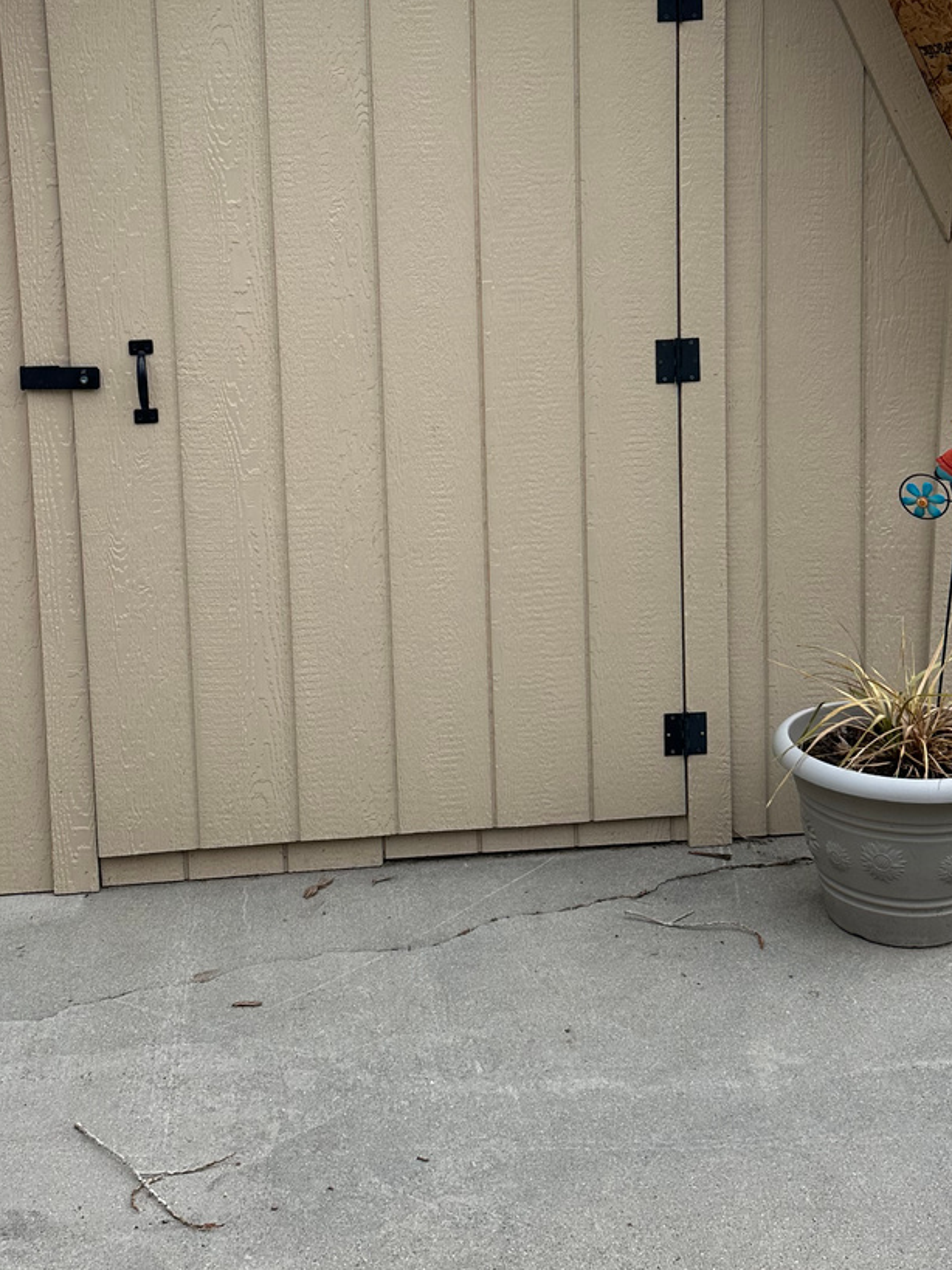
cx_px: 386
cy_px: 358
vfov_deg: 41.2
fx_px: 1651
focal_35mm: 45
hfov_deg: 32.1
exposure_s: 1/331
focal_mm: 6.86
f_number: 1.78
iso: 80
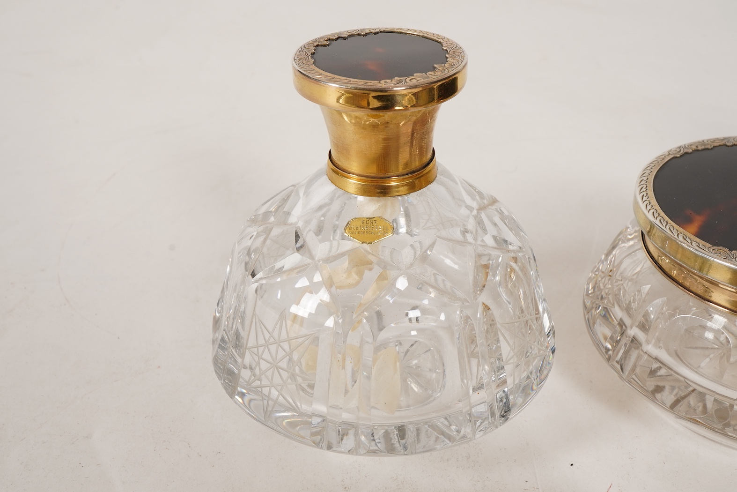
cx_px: 368
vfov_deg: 29.9
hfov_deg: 43.6
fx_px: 921
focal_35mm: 45
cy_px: 246
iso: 400
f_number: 22
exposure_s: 1/125
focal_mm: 30
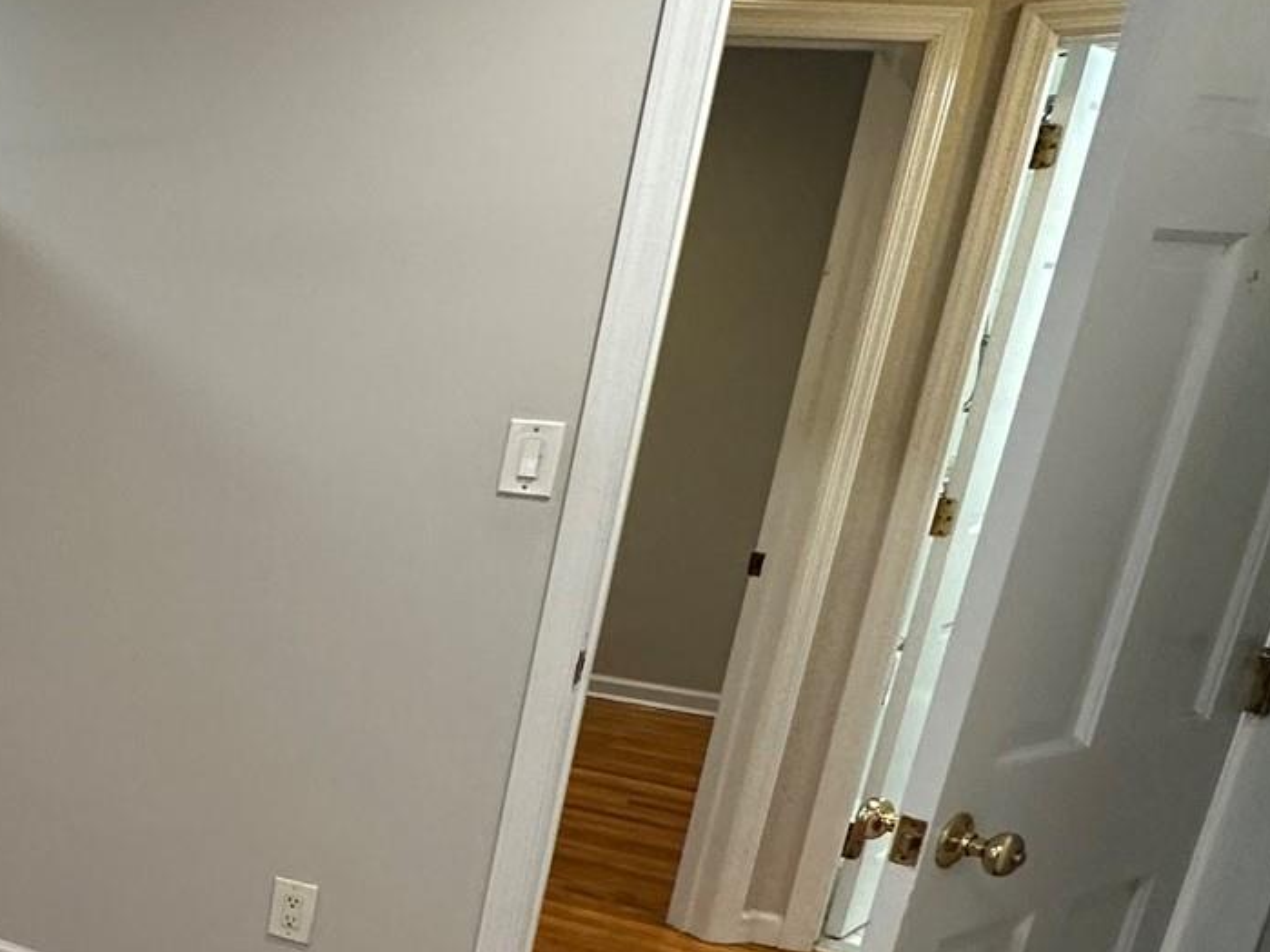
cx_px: -434
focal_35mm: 41
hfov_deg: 32.5
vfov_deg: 34.4
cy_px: 705
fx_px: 1504
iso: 160
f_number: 2.2
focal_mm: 2.22
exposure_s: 1/120
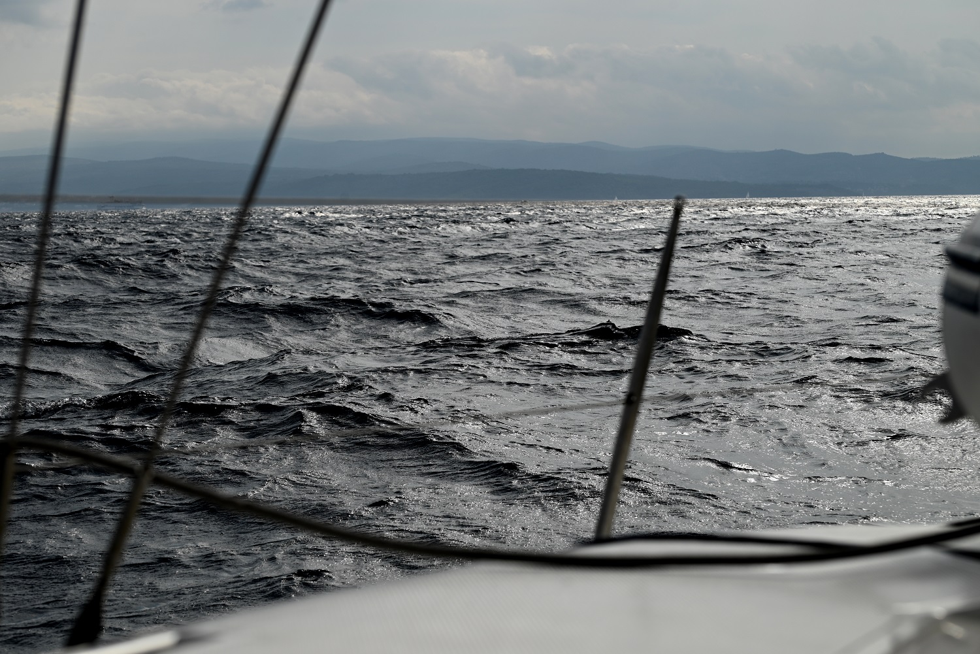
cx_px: 490
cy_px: 327
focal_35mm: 86
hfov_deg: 23.6
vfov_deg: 15.9
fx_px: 2342
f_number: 8
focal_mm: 86
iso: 100
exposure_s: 1/1000
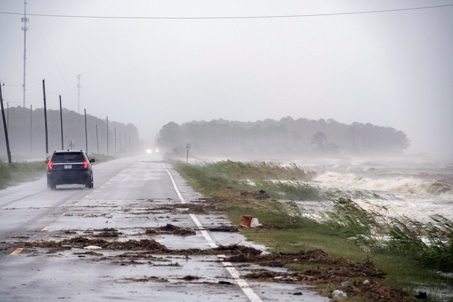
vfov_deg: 6.5
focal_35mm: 210
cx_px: 226
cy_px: 151
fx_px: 2642
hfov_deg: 9.8
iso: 1600
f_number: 5.6
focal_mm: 140
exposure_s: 1/125
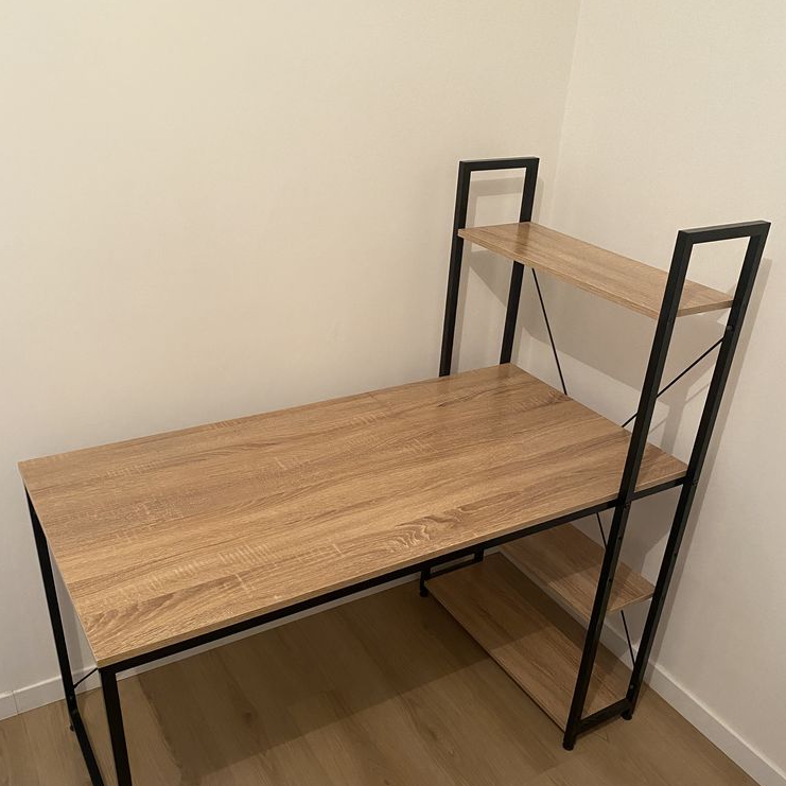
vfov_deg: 52.3
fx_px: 796
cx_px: 394
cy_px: 457
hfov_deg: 52.5
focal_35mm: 31
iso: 400
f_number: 1.8
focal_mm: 4.25
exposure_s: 1/50
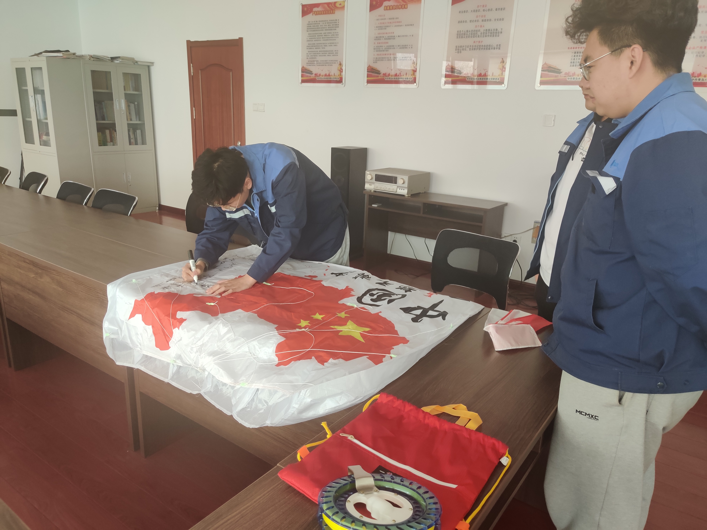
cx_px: 354
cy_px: 265
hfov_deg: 65.3
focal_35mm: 27
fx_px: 551
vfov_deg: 51.4
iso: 500
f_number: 1.65
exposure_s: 1/50
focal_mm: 4.75
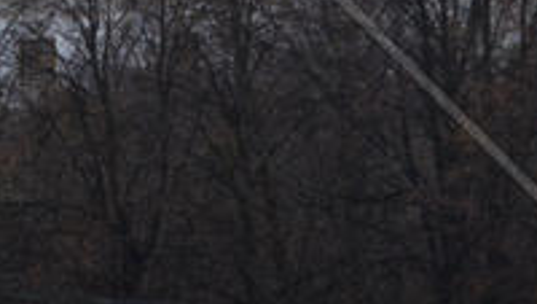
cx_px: 9
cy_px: -334
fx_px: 14159
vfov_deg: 1.2
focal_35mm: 993
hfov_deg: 2.2
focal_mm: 145
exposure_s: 1/640
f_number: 5.3
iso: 200
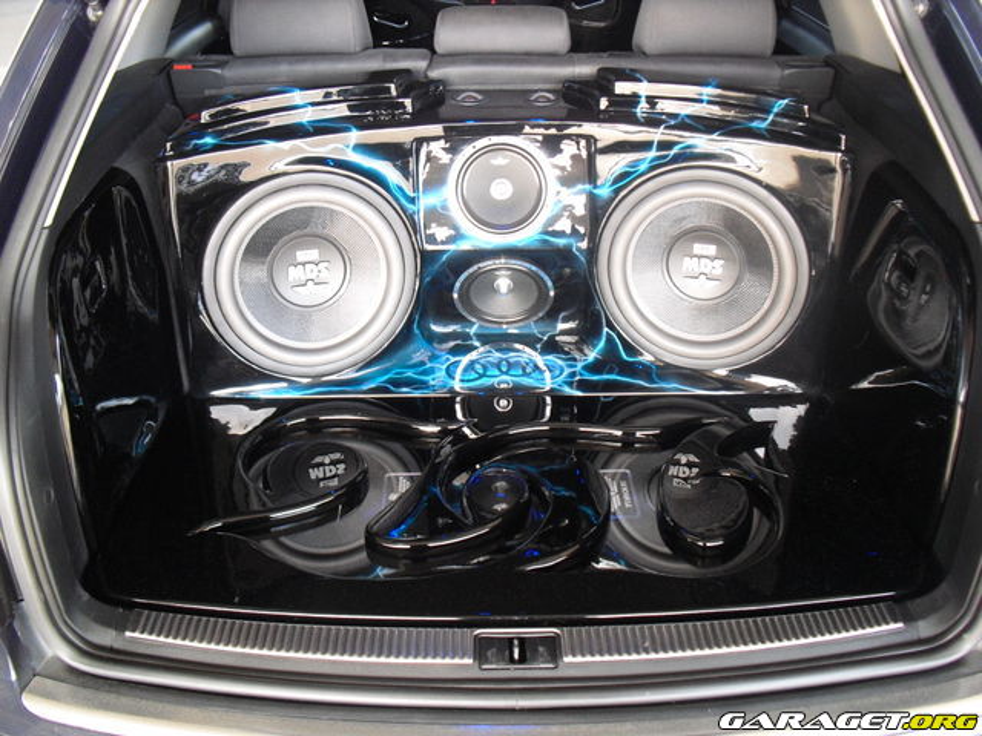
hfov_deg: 51.4
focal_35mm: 36
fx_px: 1021
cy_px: 368
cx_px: 491
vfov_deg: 39.7
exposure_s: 1/80
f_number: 3.1
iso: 400
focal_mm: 6.3
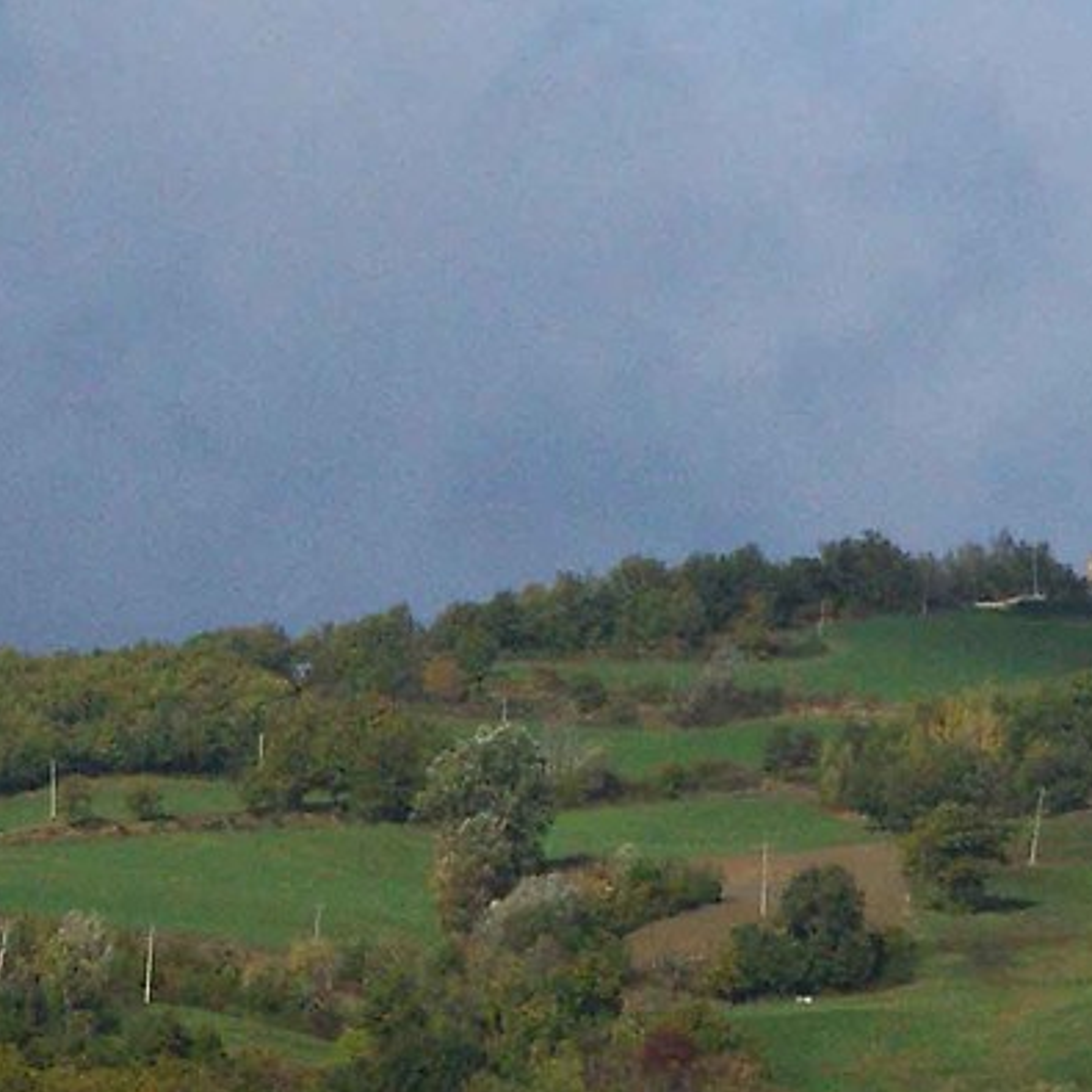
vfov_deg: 4.5
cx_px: -1435
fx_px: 13812
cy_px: -364
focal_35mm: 387
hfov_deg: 4.4
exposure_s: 1/4000
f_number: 5.6
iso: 400
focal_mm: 50
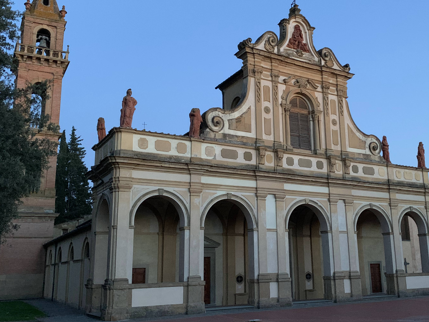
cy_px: 149
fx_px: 483
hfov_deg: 47.6
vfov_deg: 36.8
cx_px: 259
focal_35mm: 39
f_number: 1.8
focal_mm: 4.2
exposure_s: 1/32
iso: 400
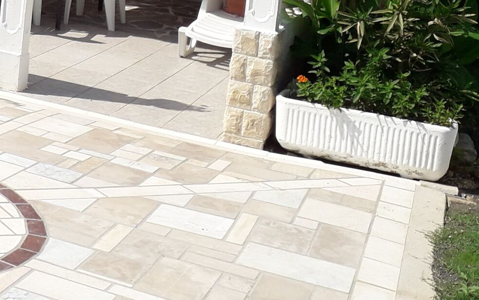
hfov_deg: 23.6
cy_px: -105
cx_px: -72
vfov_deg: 15.3
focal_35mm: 81
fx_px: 1057
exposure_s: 1/1848
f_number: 1.9
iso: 40
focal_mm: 3.6
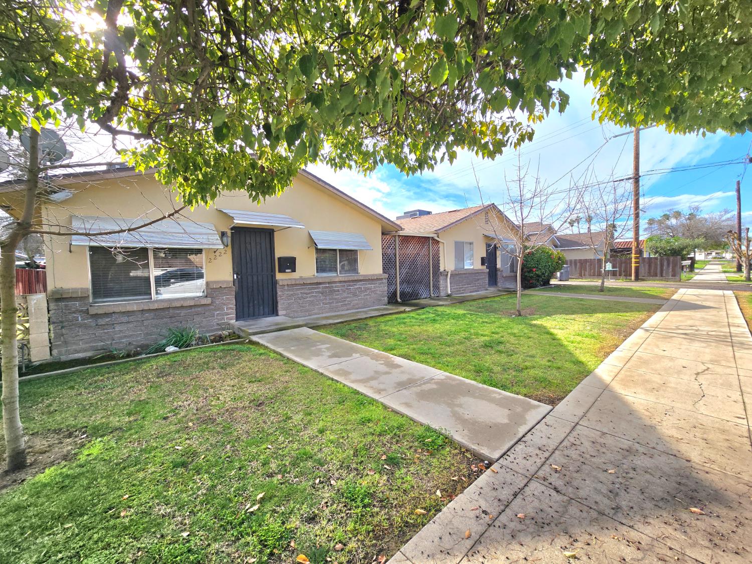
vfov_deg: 89.9
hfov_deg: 106.2
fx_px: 282
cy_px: 282
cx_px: 376
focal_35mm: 13
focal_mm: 2.2
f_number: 2.2
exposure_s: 1/1667
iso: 50
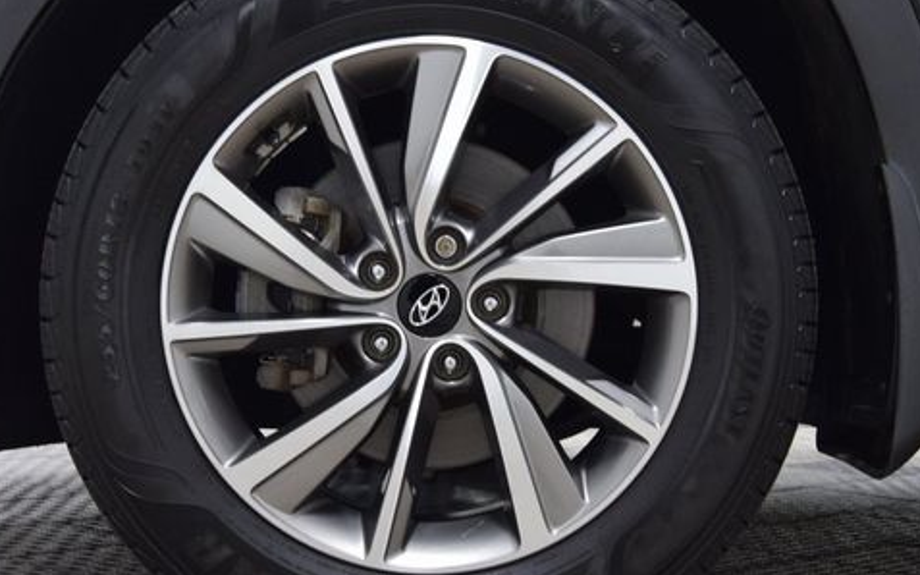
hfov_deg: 25.2
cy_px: 277
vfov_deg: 15.9
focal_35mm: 82
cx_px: 438
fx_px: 2056
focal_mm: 40
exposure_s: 1/15
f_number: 6.3
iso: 800
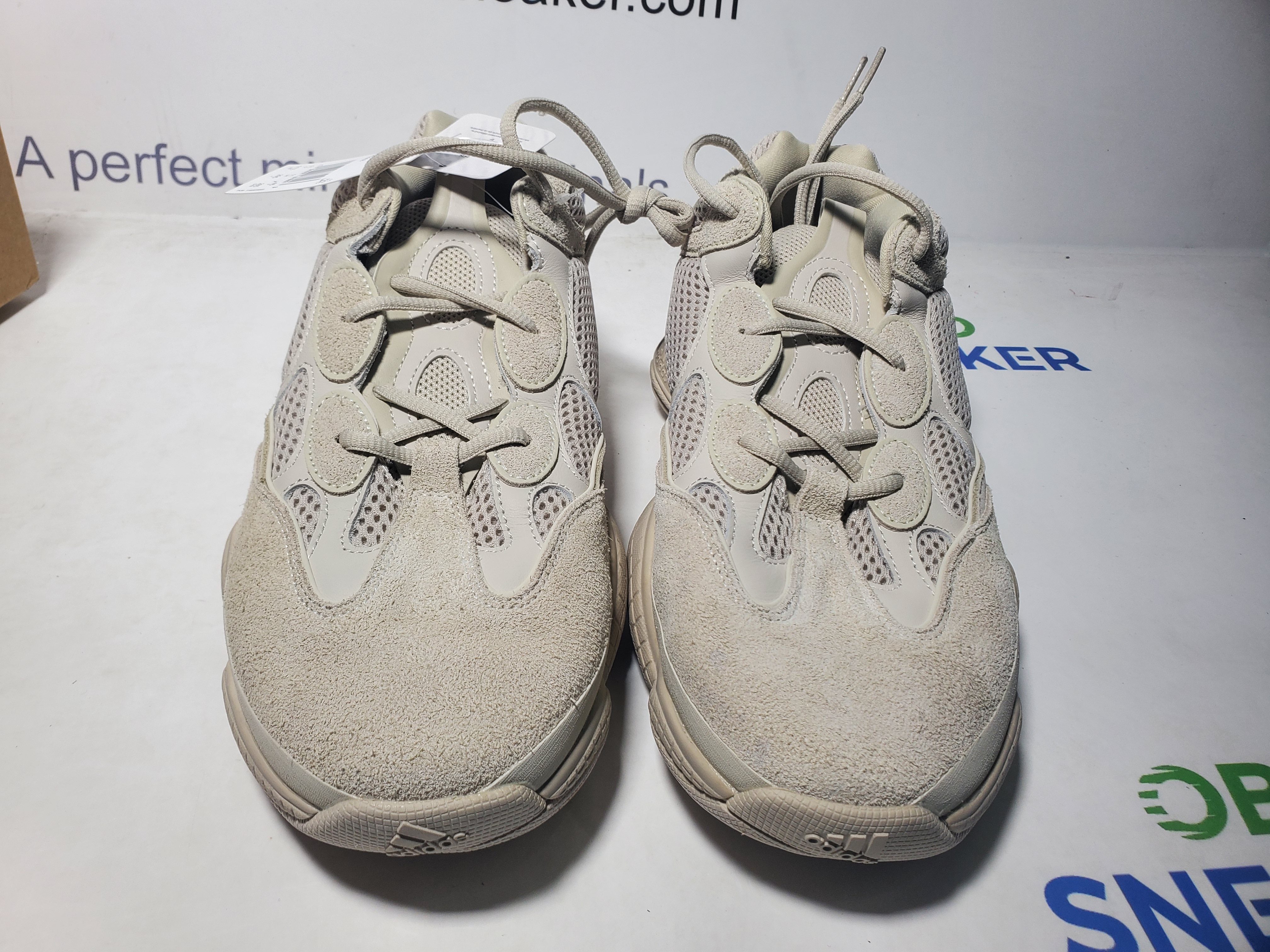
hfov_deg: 67.3
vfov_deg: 53.1
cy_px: 476
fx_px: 954
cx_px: 635
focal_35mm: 26
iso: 50
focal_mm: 4.3
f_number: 2.4
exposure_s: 1/229
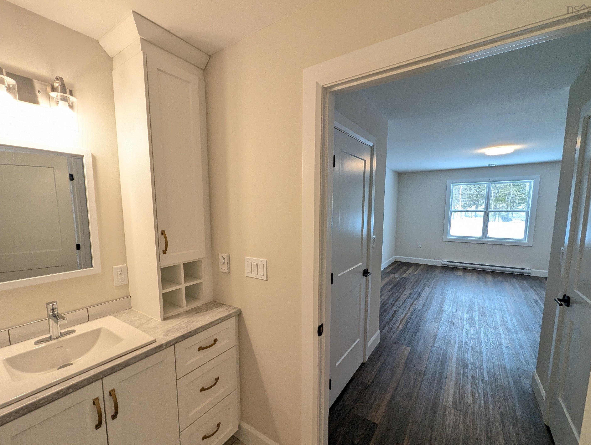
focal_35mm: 14
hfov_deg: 101.9
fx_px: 239
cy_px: 238
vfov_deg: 85.7
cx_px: 284
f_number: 2.2
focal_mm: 1.95
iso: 106
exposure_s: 1/60
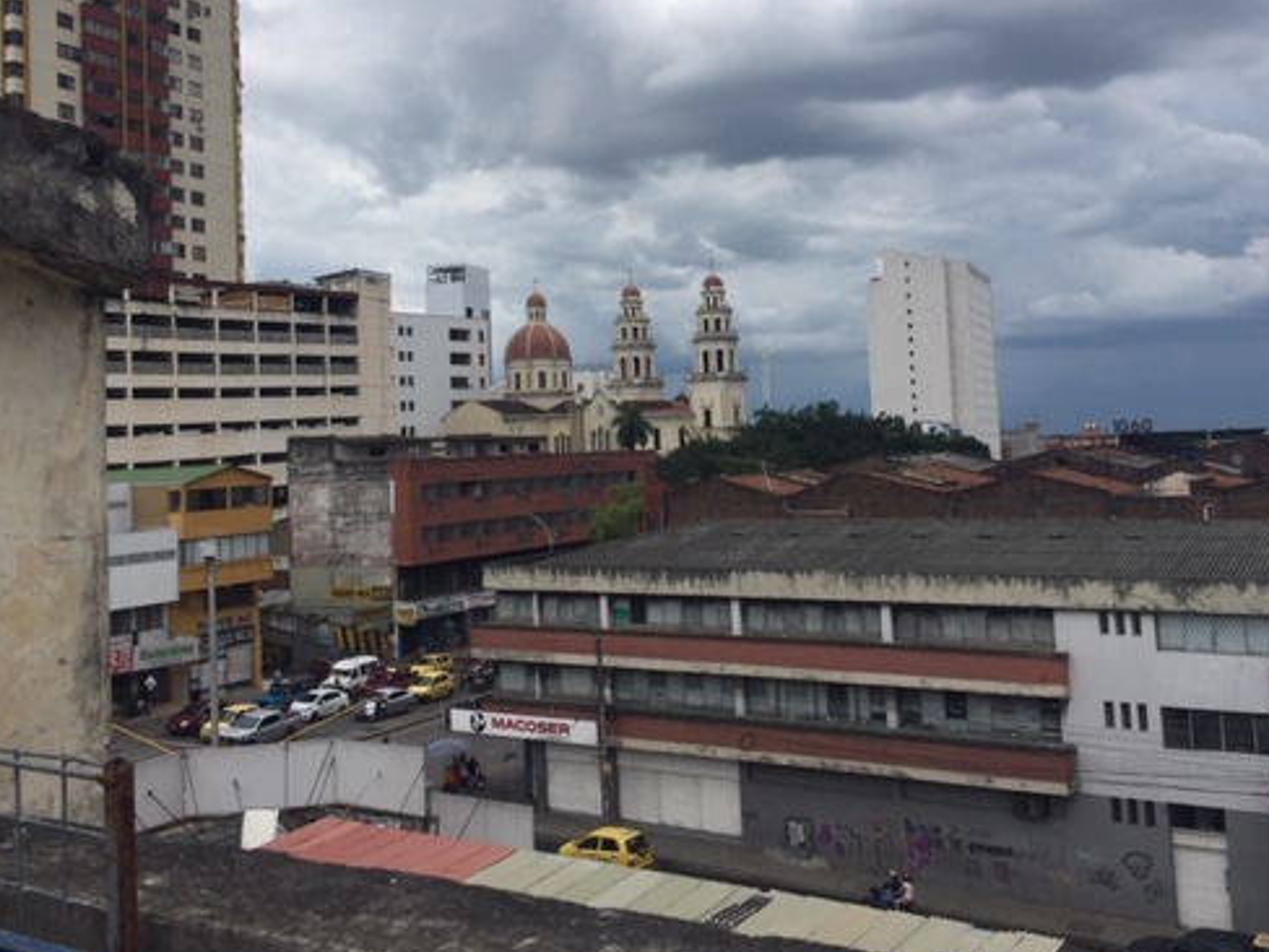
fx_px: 1393
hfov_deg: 48.9
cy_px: 346
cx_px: 595
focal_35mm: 38
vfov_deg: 37.4
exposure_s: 1/2326
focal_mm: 4.15
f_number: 2.2
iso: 32
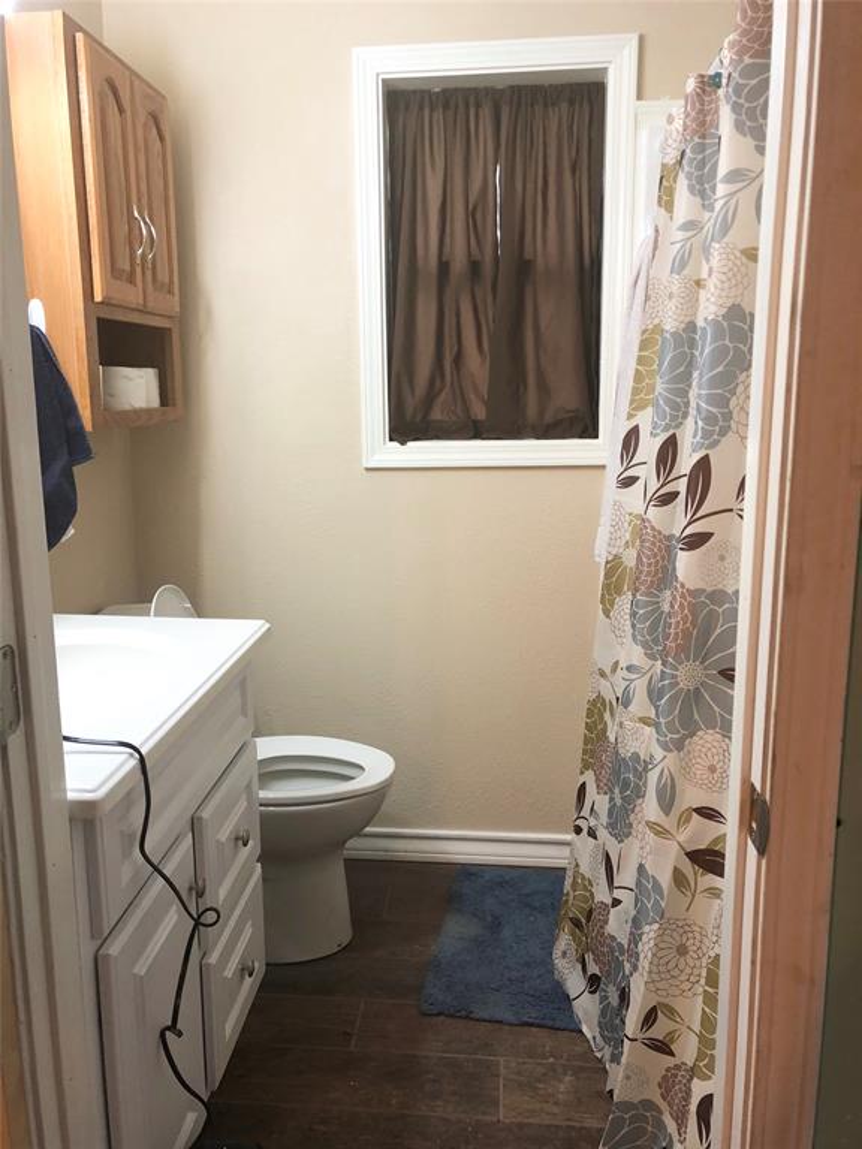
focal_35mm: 29
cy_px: 574
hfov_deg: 48.2
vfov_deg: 61.7
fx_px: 963
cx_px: 431
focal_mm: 3.99
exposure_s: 1/24
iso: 40
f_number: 1.8
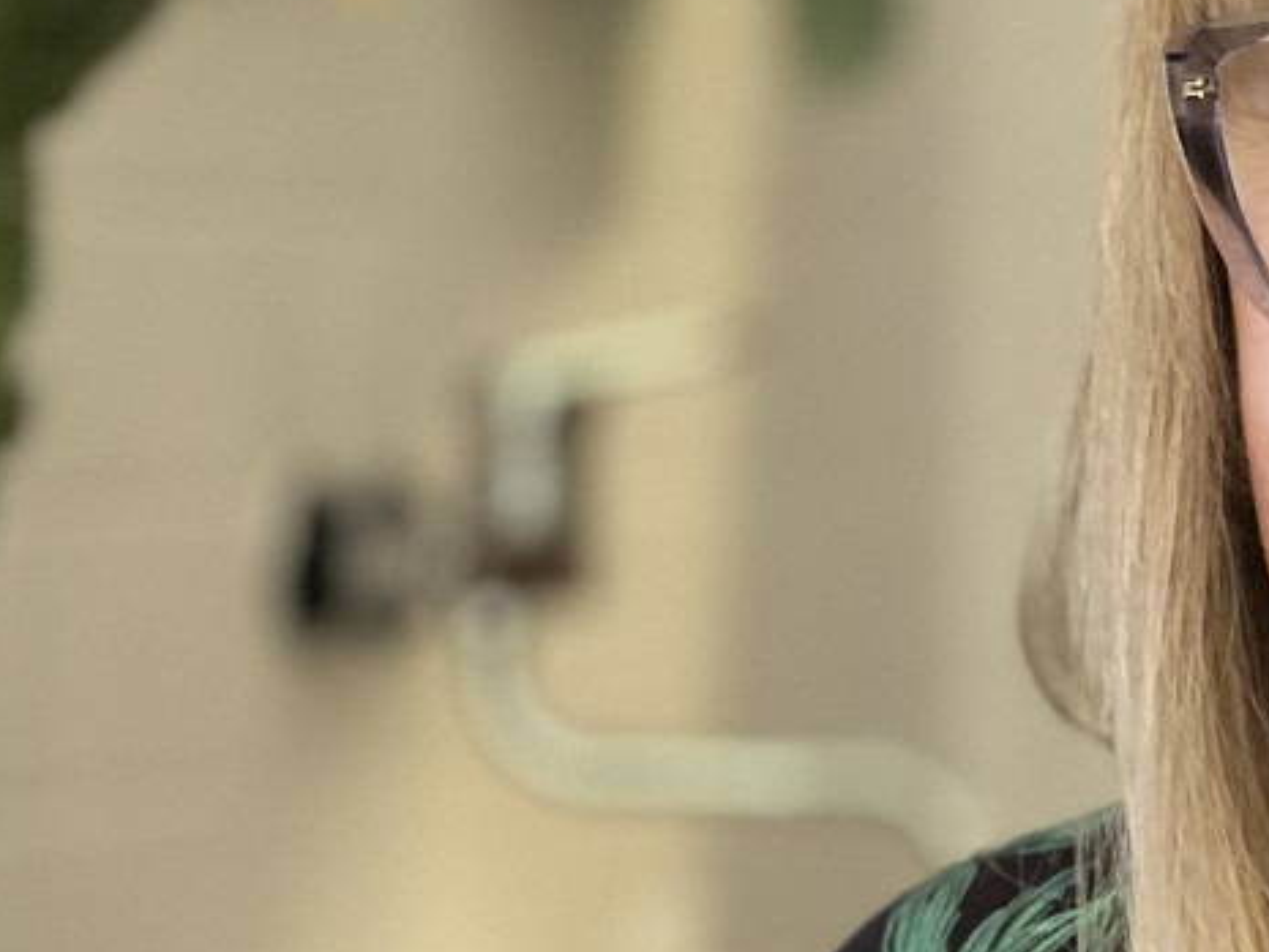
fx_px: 12137
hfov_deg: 6.0
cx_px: 619
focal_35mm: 331
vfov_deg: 4.5
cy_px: 1195
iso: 250
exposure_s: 1/33
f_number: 2.8
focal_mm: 9
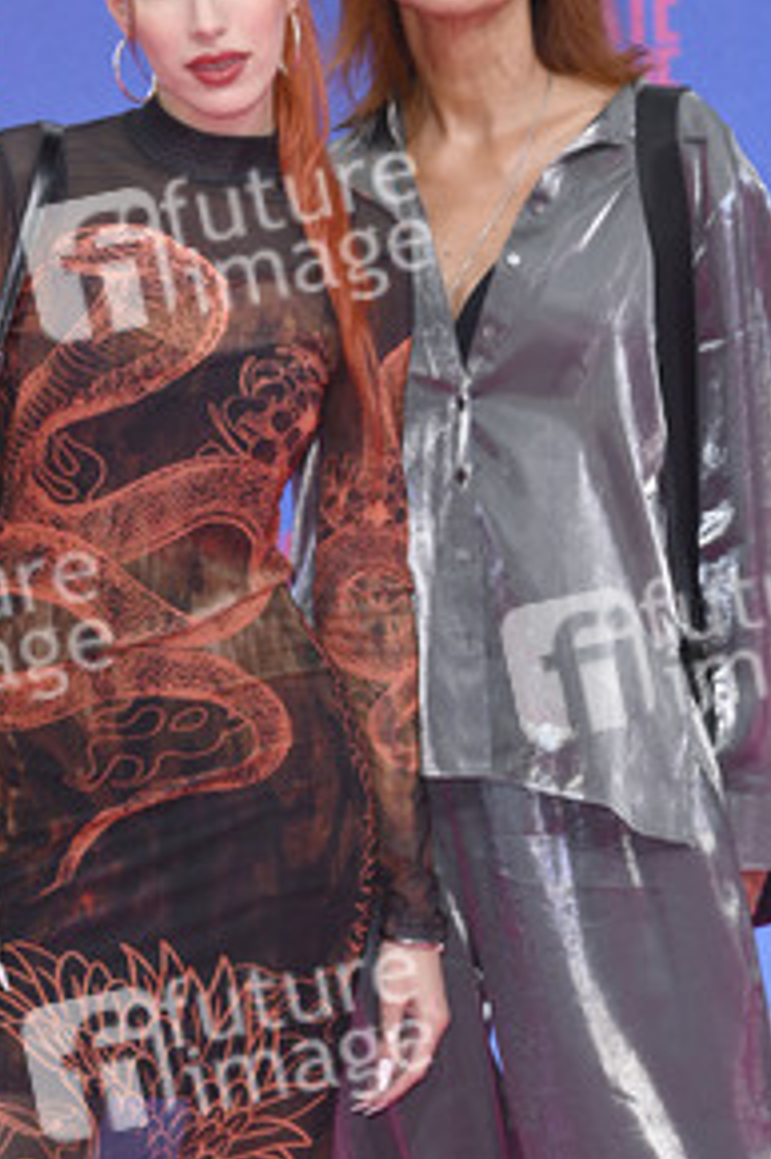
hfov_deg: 7.4
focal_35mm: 186
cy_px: 448
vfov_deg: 11.1
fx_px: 5982
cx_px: 344
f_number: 7.1
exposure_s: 1/250
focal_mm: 135
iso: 250
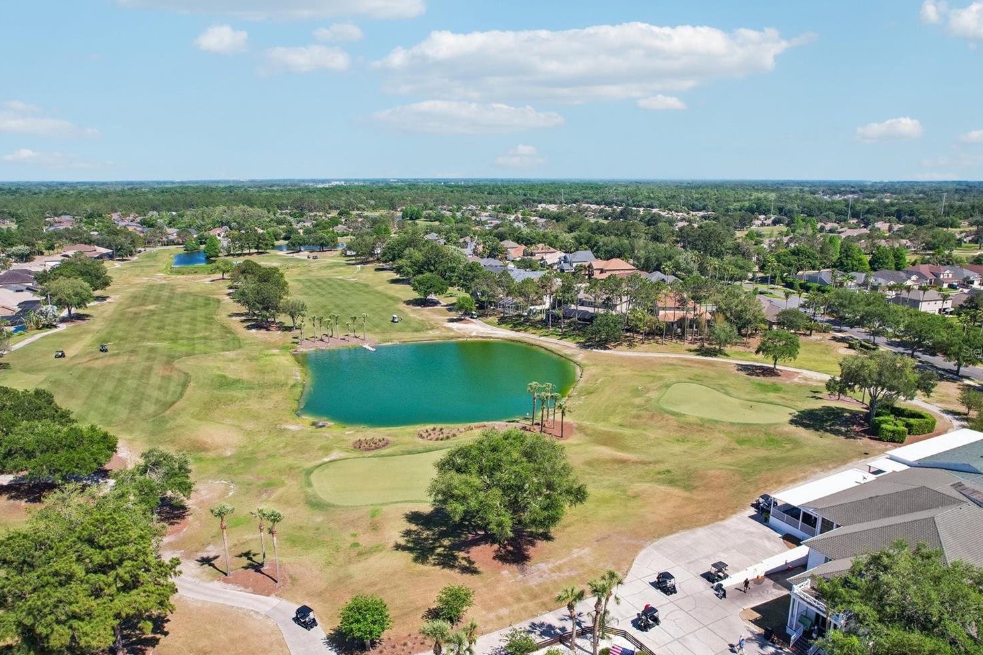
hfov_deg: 73.8
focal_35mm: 24
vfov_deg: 53.1
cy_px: 351
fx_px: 655
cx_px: 486
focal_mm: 8.4
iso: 400
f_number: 2.8
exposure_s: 1/1600
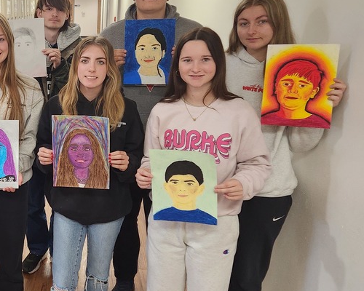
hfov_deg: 37.1
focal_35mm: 46
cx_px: 21
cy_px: 132
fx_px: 496
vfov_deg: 32.7
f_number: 1.8
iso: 320
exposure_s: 1/120
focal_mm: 5.4
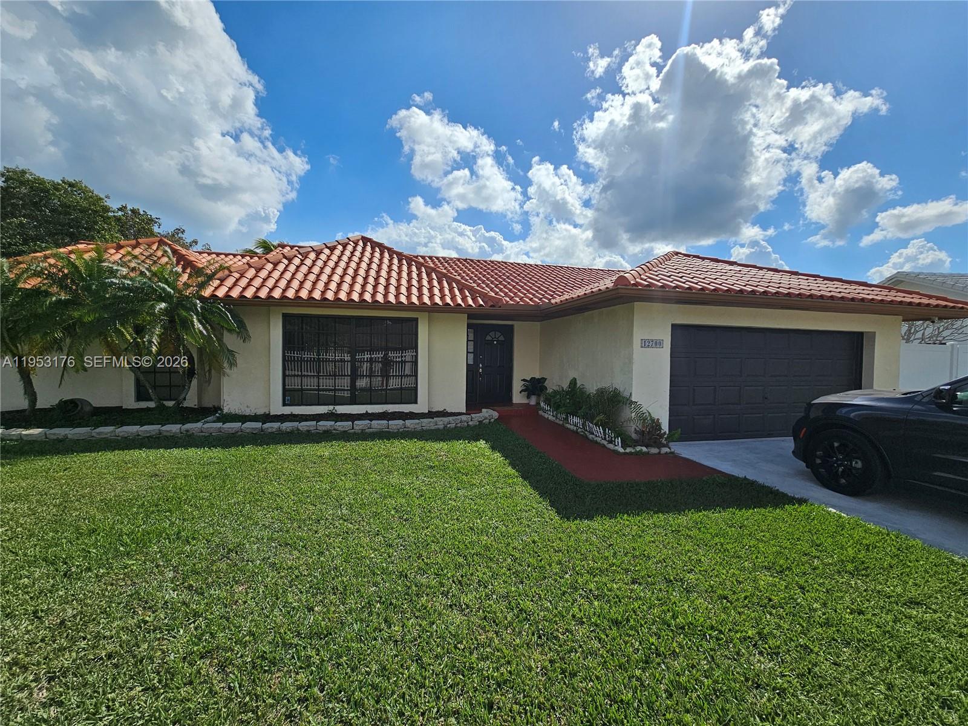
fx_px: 364
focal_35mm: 13
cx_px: 484
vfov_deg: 89.9
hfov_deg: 106.2
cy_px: 363
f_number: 2.2
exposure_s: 1/4542
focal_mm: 2.2
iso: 50
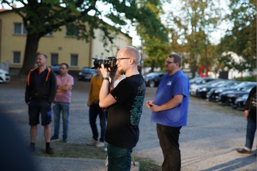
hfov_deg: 28.9
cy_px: 86
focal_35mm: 70
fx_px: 499
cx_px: 128
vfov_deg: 19.4
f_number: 3.5
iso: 320
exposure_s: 1/250
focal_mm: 70
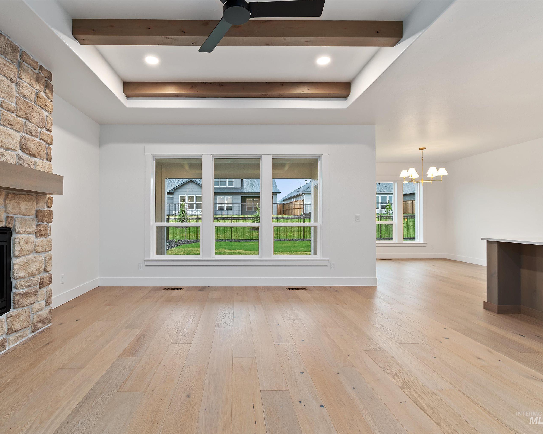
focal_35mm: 17
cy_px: 218
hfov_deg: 89.2
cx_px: 238
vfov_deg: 77.0
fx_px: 273
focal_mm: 10
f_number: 6.3
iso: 320
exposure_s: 1/2
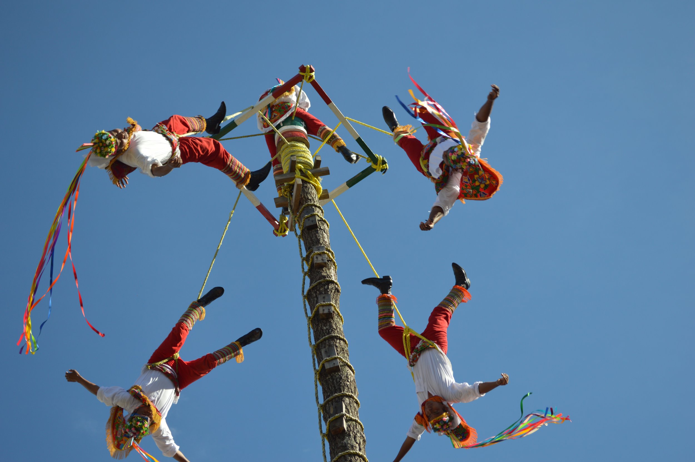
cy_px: 231
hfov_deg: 31.9
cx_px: 348
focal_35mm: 63
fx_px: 1215
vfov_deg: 21.5
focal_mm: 42
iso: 100
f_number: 5.3
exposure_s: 1/400
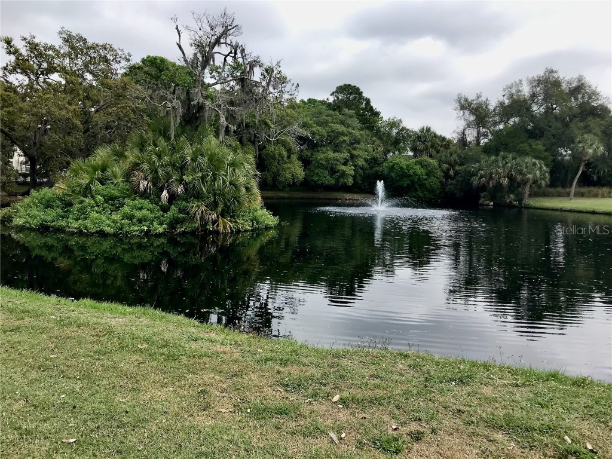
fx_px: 495
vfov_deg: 49.7
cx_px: 306
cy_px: 230
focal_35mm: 28
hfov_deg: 63.4
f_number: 1.8
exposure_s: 1/1623
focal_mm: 3.99
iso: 20
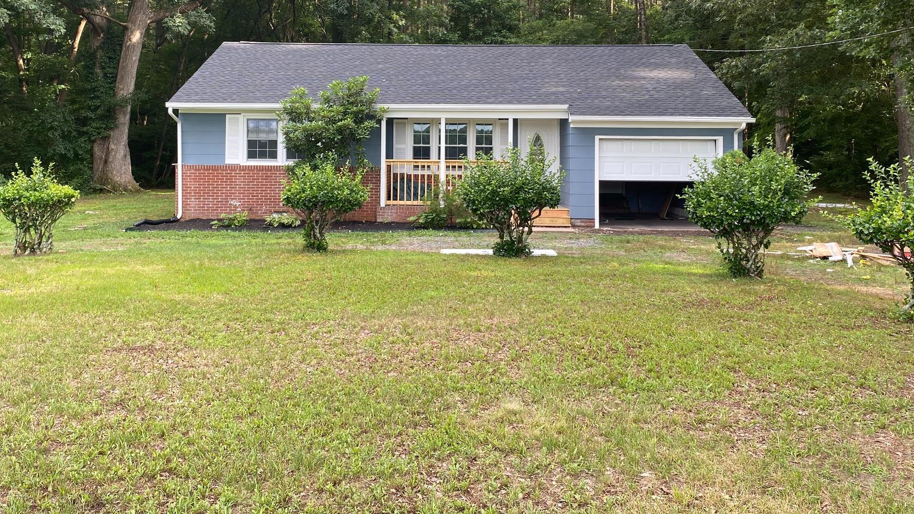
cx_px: 421
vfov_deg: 33.3
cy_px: 152
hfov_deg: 56.6
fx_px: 848
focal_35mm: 35
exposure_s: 1/132
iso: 32
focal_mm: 4.25
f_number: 1.8
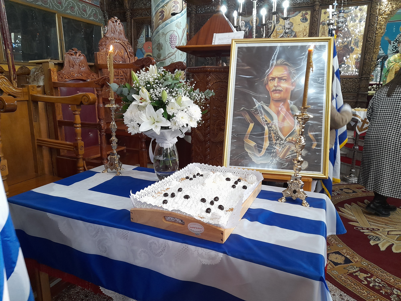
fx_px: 290
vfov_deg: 54.9
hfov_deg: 69.4
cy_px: 150
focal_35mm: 25
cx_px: 200
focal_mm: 4.6
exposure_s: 1/50
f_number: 2
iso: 320
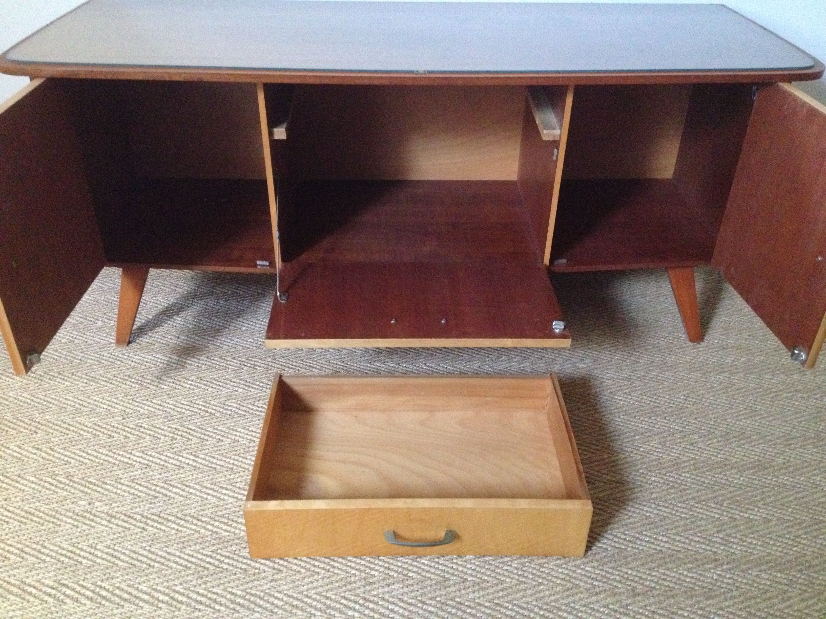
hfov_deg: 52.6
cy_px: 310
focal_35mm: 35
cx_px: 413
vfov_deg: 40.7
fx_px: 835
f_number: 2.4
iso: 800
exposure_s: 1/15
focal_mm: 4.28
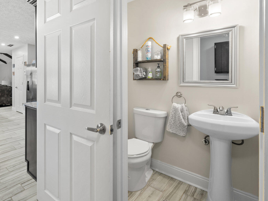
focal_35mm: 20
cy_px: 80
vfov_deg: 65.4
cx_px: 88
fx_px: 155
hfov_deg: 78.9
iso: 500
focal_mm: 14
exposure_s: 1/1.25
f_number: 7.1
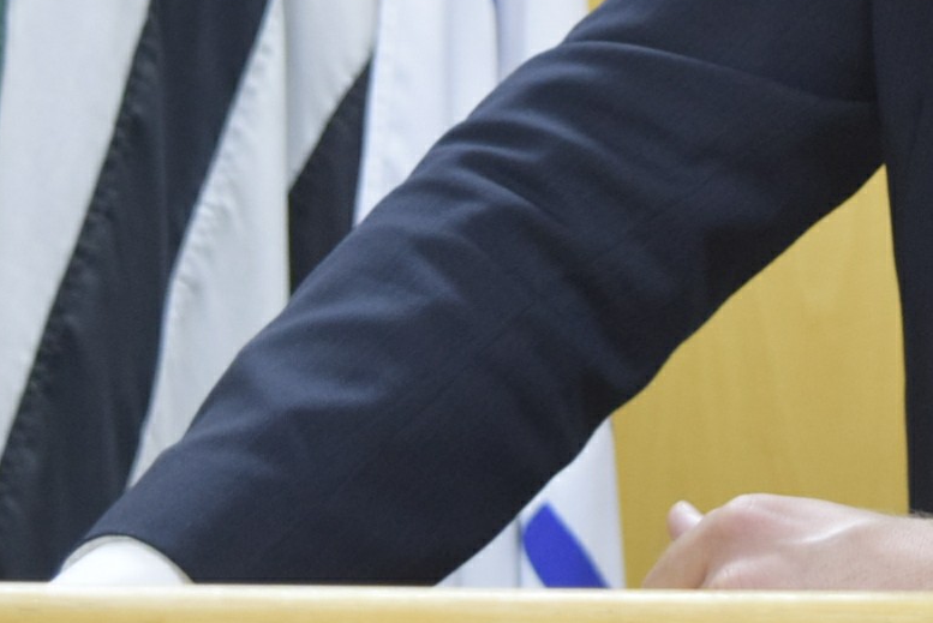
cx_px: 886
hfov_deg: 9.8
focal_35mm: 208
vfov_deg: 6.5
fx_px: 5393
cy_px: -277
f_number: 4.8
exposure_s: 1/60
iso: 1000
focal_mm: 36
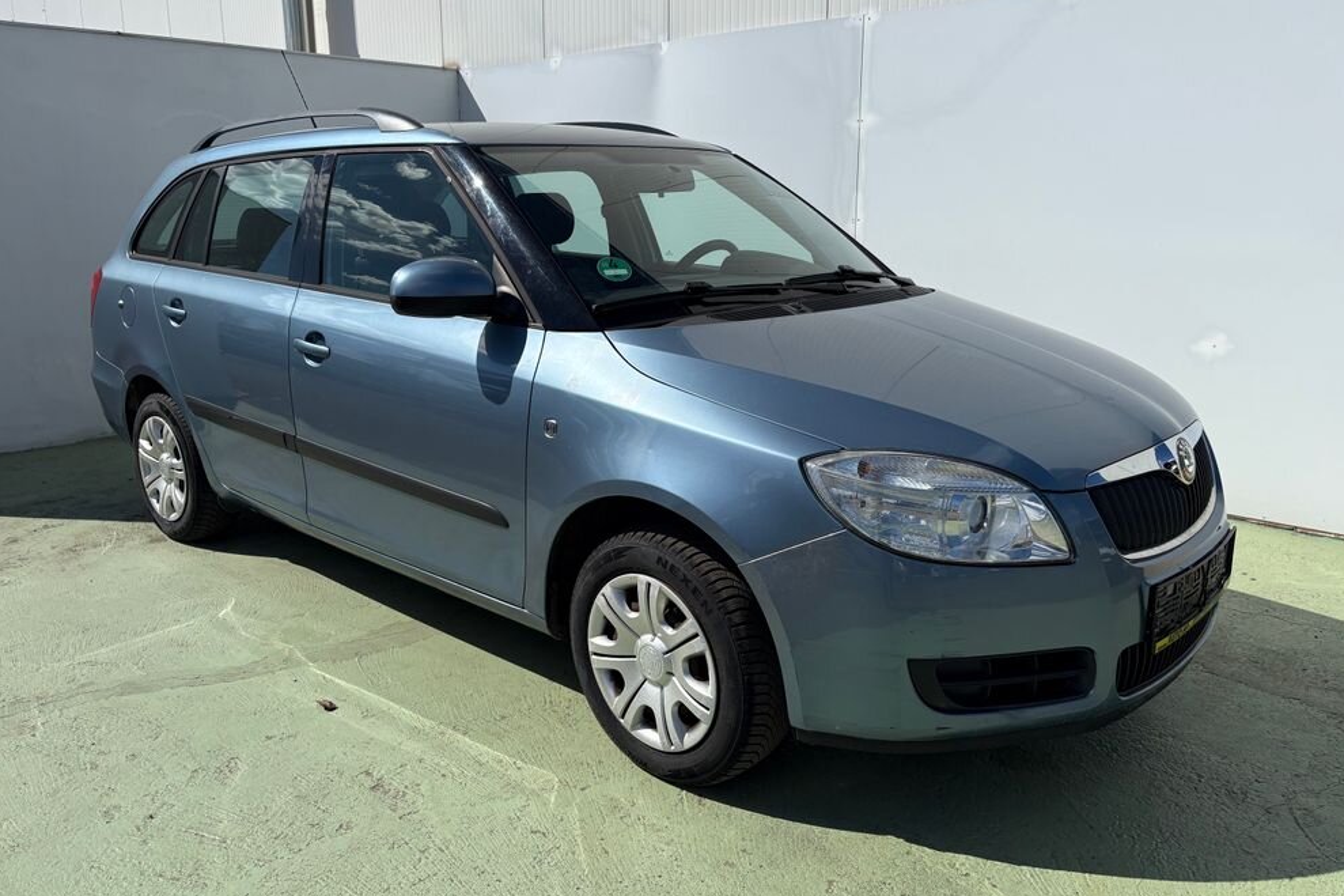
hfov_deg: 65.5
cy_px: 446
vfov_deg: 46.4
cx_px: 662
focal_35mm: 28
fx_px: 1045
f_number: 1.6
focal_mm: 5.96
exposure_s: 1/6993
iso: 50
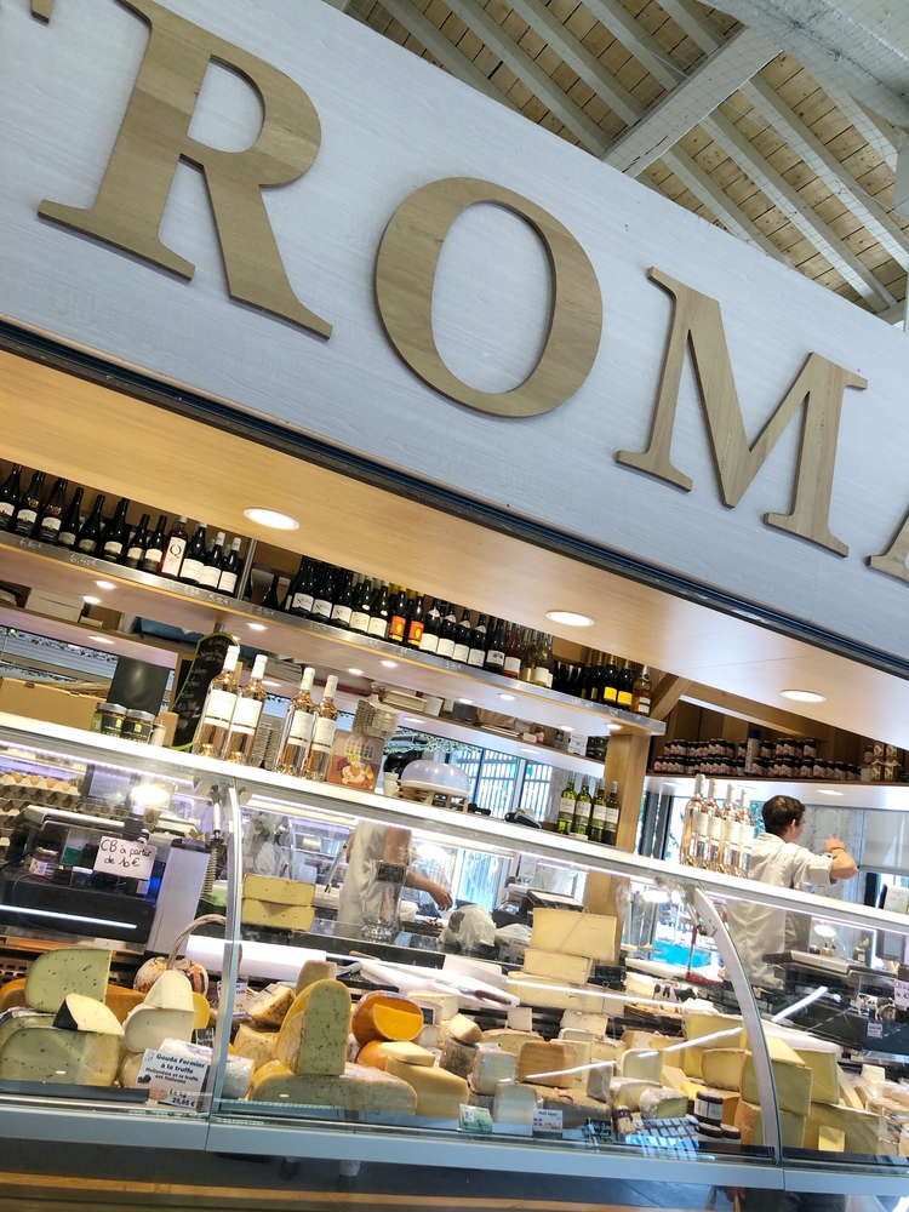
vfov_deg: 63.4
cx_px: 454
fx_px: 980
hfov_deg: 49.7
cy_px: 606
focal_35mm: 28
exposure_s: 1/100
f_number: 1.8
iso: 40
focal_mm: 4
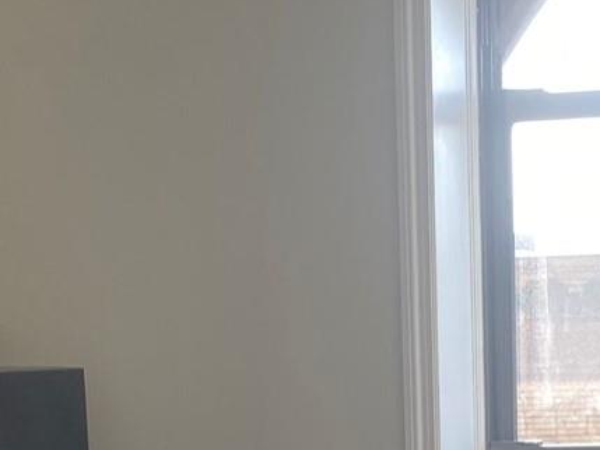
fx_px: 2150
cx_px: 448
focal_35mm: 124
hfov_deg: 15.8
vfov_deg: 11.2
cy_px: 799
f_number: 1.8
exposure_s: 1/121
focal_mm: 4.25
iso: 50
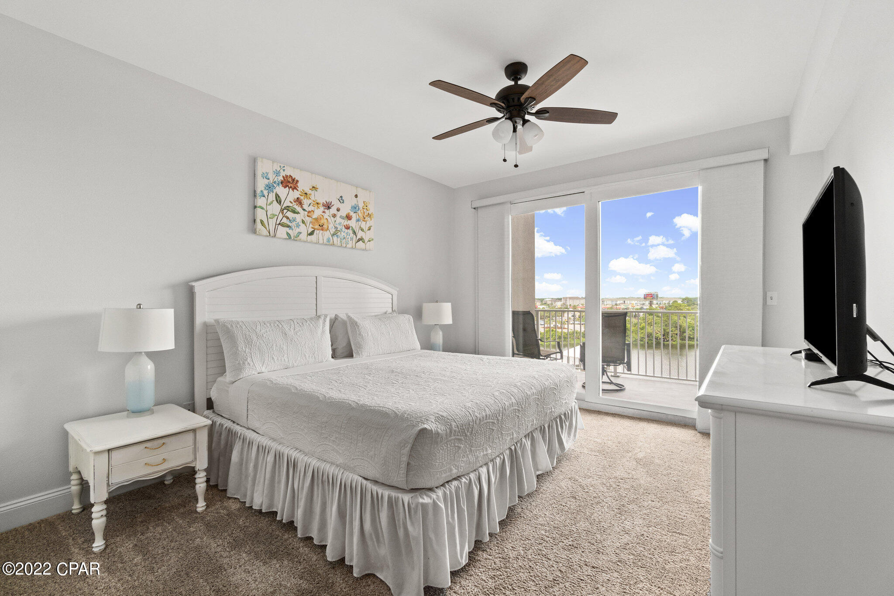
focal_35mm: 15
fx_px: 372
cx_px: 447
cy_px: 298
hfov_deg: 100.4
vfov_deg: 77.3
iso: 800
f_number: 8
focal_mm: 10
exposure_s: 1/15
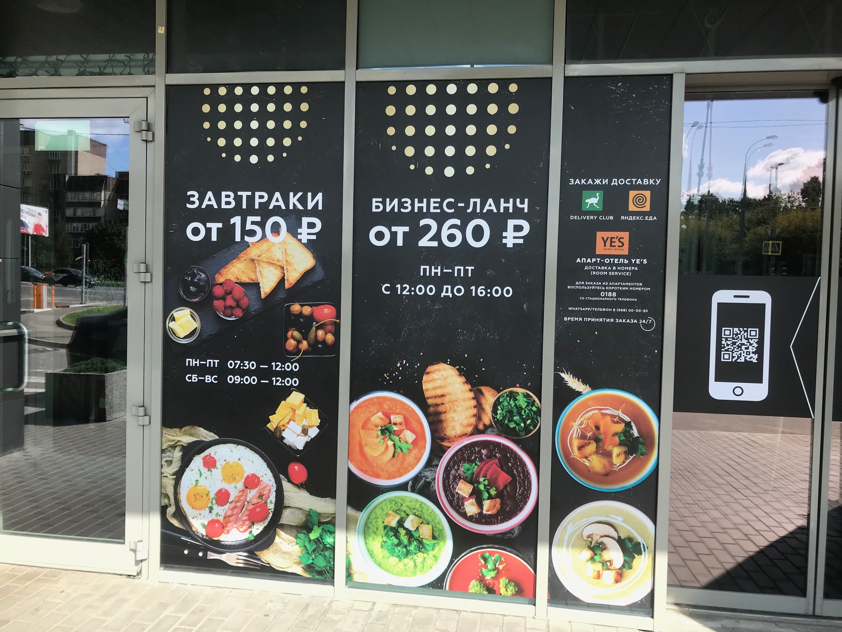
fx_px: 681
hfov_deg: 63.4
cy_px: 316
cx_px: 421
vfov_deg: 49.7
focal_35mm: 28
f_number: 1.8
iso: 20
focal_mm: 3.99
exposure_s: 1/840
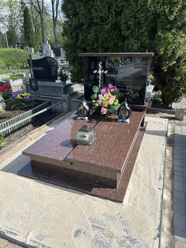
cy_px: 124
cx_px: 93
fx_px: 186
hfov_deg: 53.1
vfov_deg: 67.3
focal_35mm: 26
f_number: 1.5
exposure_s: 1/1449
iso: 50
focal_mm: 5.7
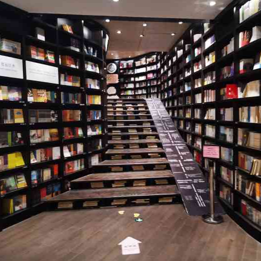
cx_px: 158
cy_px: 130
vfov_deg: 51.1
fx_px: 273
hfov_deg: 50.7
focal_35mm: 32
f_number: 1.8
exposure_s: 1/33.3
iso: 500
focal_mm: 4.75
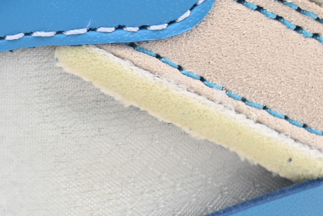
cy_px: 179
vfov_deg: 5.6
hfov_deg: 7.6
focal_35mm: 245
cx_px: -548
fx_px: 2199
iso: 100
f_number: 10
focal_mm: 41
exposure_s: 1/200
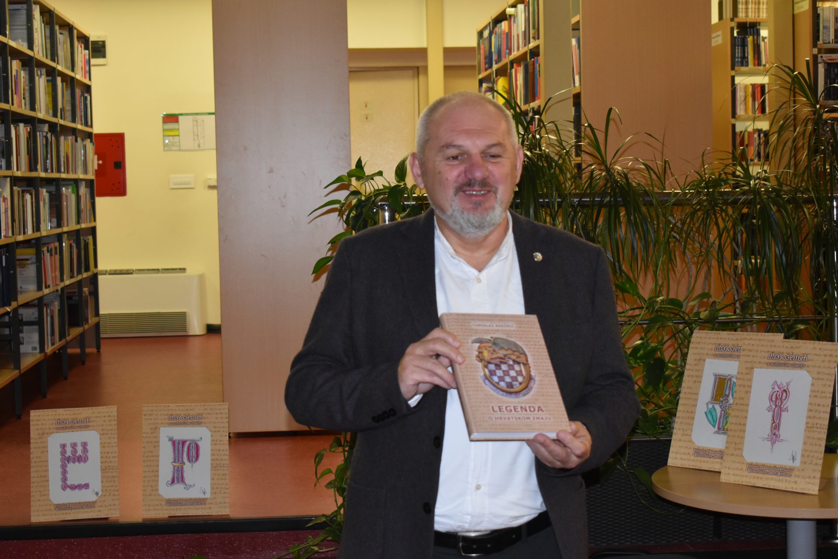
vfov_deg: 20.2
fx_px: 1571
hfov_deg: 29.9
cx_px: 419
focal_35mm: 68
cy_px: 280
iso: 1600
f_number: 5
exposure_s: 1/100
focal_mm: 45
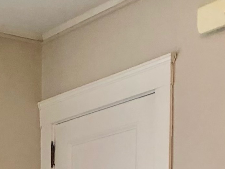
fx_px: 1040
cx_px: -21
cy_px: 406
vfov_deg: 8.5
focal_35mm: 160
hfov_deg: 12.1
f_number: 1.8
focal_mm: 3.99
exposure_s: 1/40
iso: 25
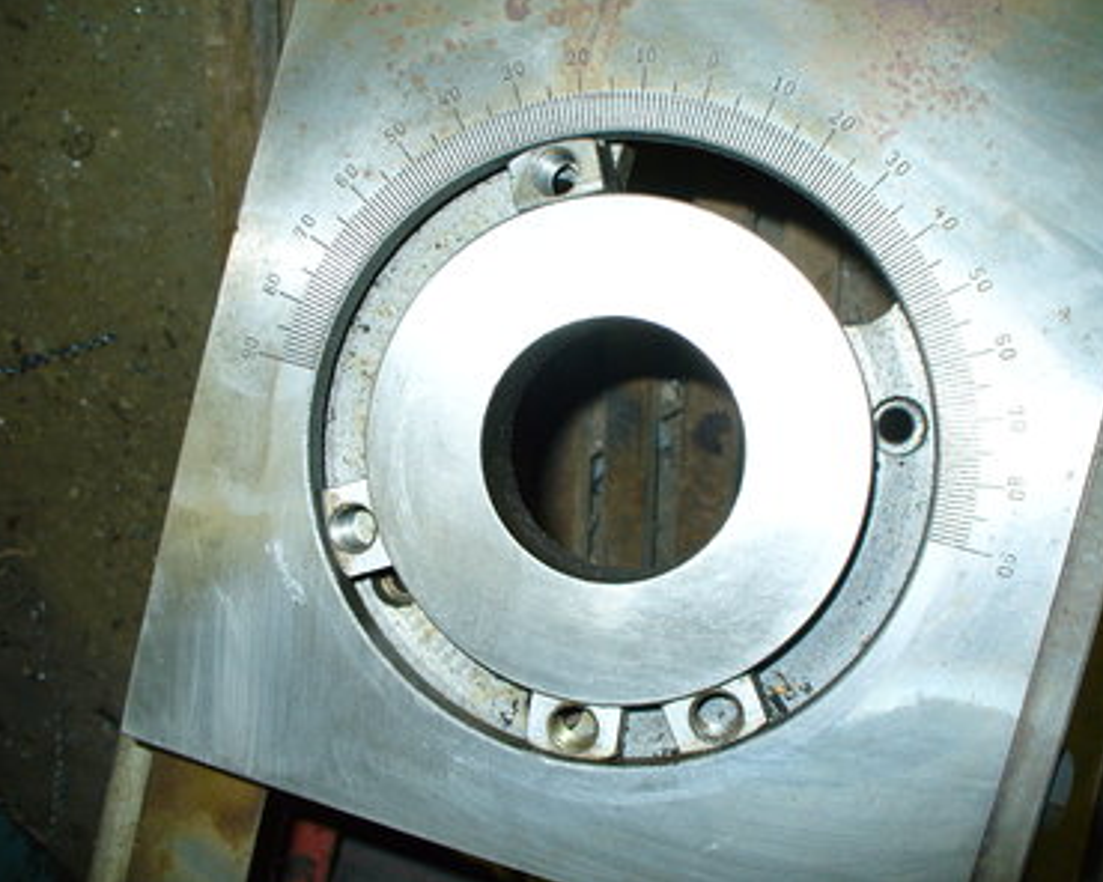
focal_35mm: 39
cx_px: 569
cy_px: 438
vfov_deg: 38.2
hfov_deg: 46.8
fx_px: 1273
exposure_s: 1/30
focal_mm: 6.1
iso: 100
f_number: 2.8
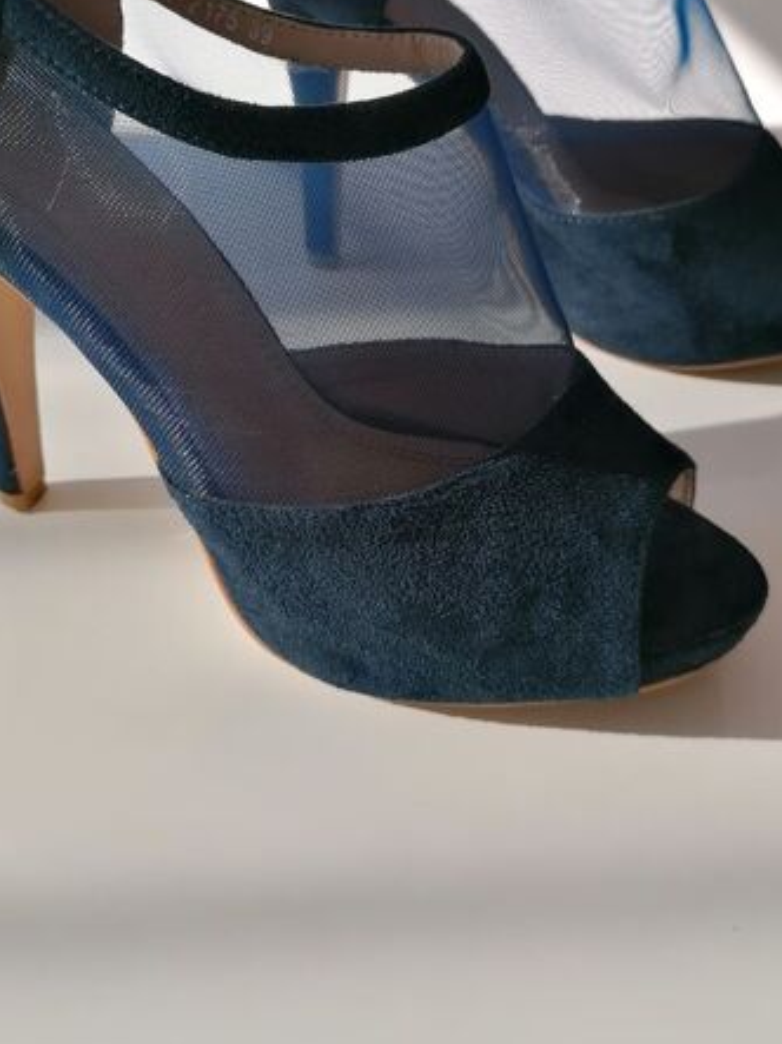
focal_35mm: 39
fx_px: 1175
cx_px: 375
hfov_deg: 36.8
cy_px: 377
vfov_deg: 47.3
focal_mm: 4.75
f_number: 1.8
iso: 50
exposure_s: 1/443
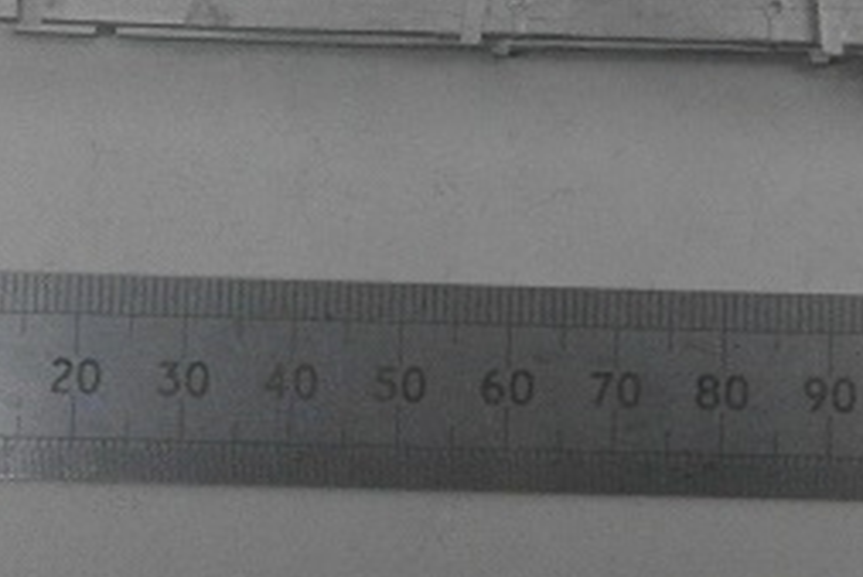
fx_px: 1895
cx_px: 761
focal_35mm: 79
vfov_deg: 17.3
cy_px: 304
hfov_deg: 25.0
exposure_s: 1/250
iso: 800
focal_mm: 5.8
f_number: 3.1
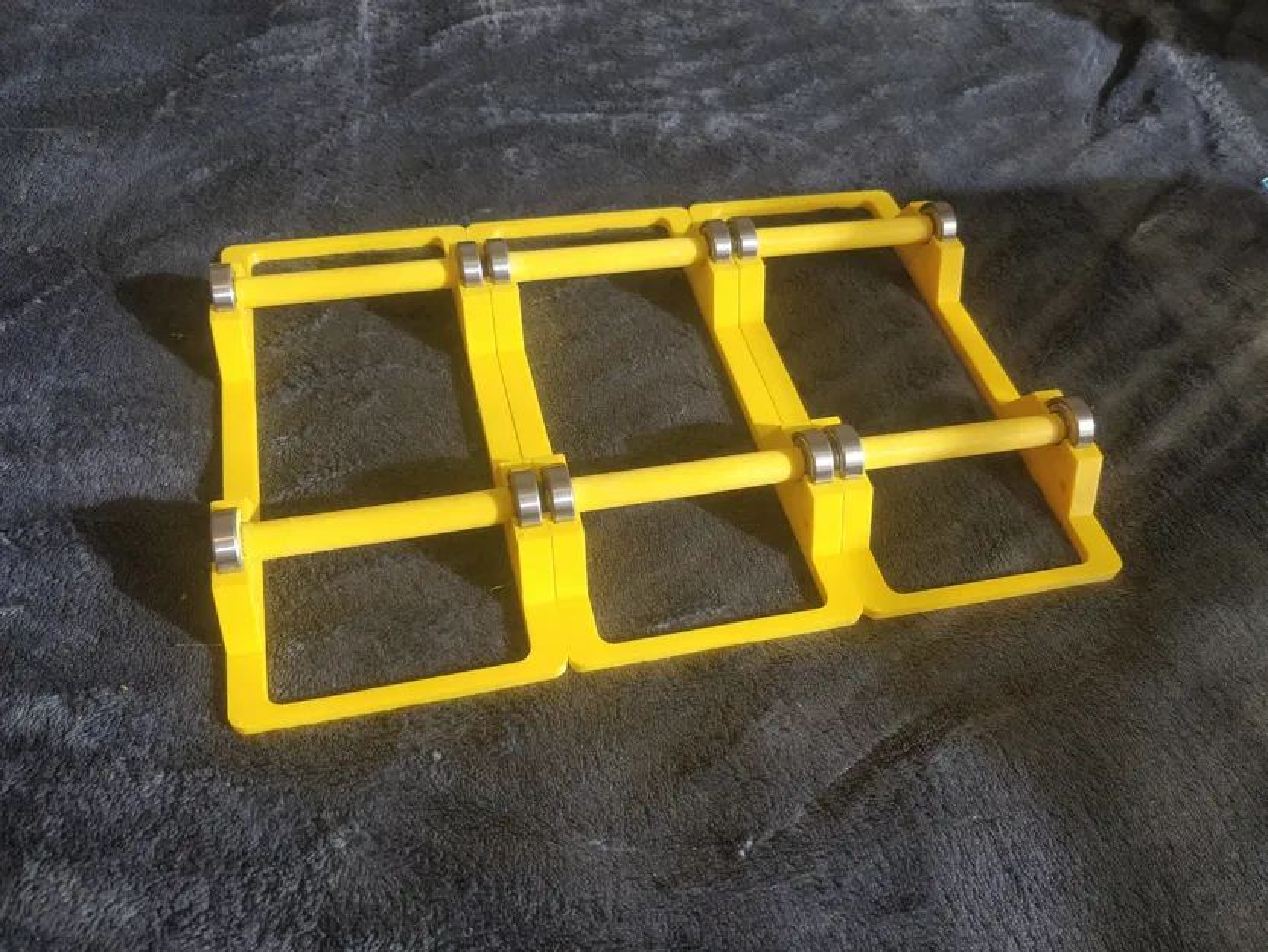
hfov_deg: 71.6
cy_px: 476
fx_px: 879
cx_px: 634
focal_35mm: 24
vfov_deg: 56.8
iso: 500
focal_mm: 4.1
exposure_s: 1/100
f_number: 1.7
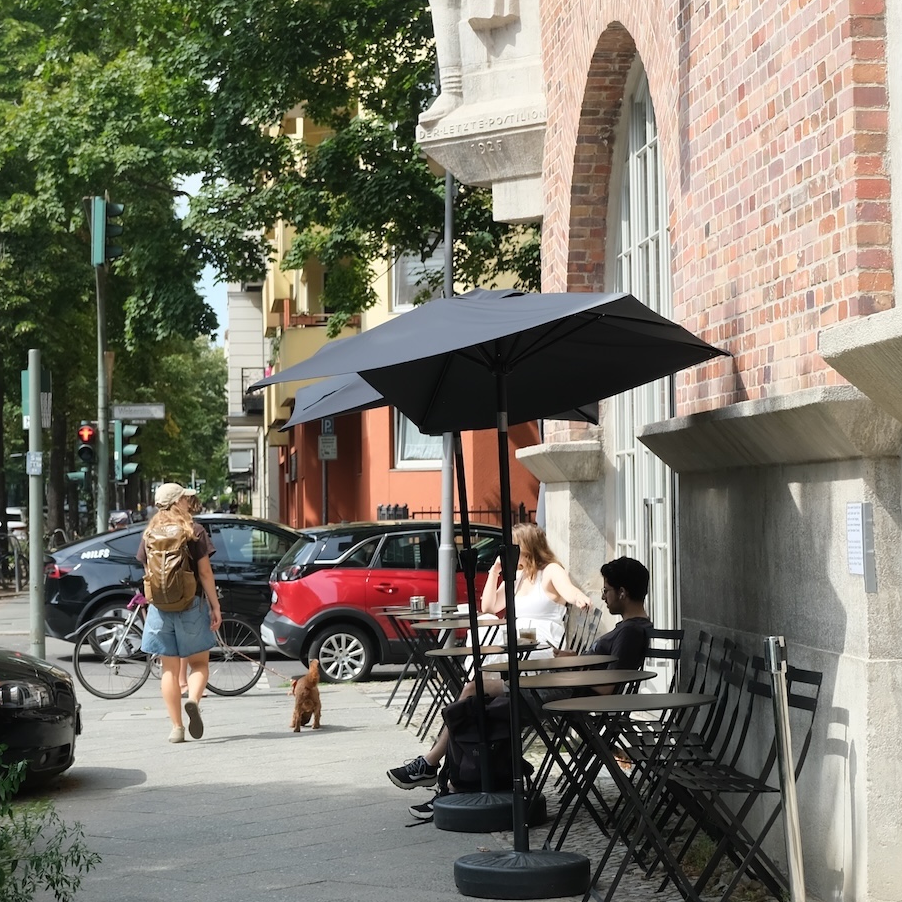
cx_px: 387
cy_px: 350
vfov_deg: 21.4
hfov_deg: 21.4
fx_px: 2388
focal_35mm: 81
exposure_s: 1/600
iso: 320
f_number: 4.5
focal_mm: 28.8
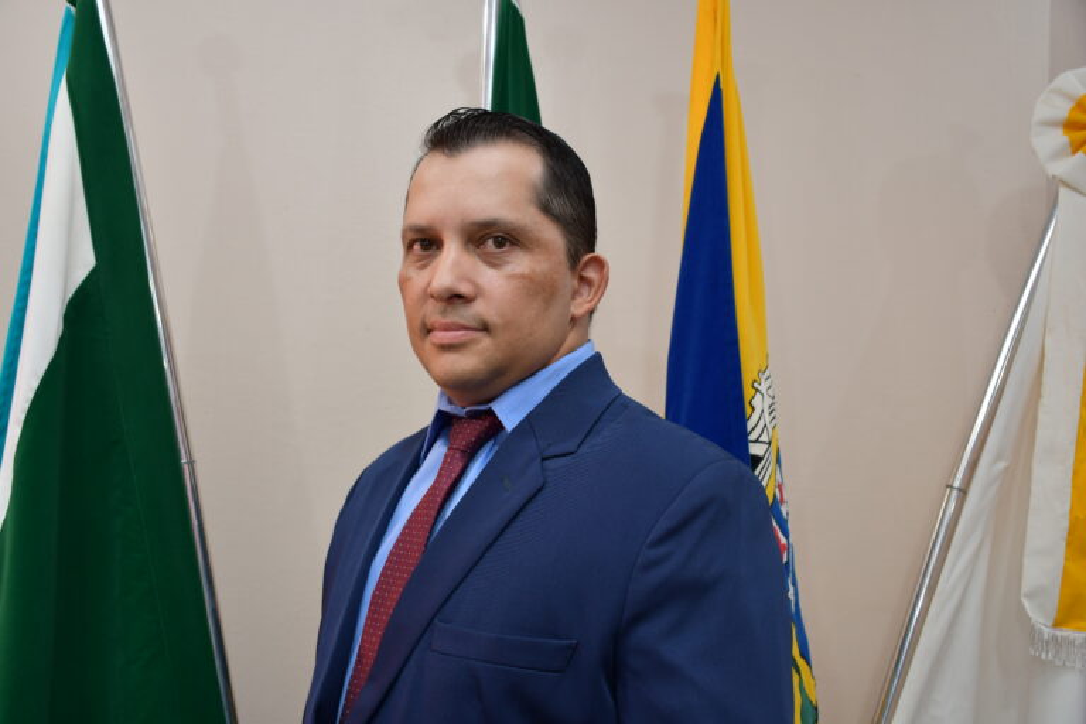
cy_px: 362
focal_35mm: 36
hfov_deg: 53.1
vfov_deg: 36.9
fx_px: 1086
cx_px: 543
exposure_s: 1/60
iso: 450
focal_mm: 24
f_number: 4
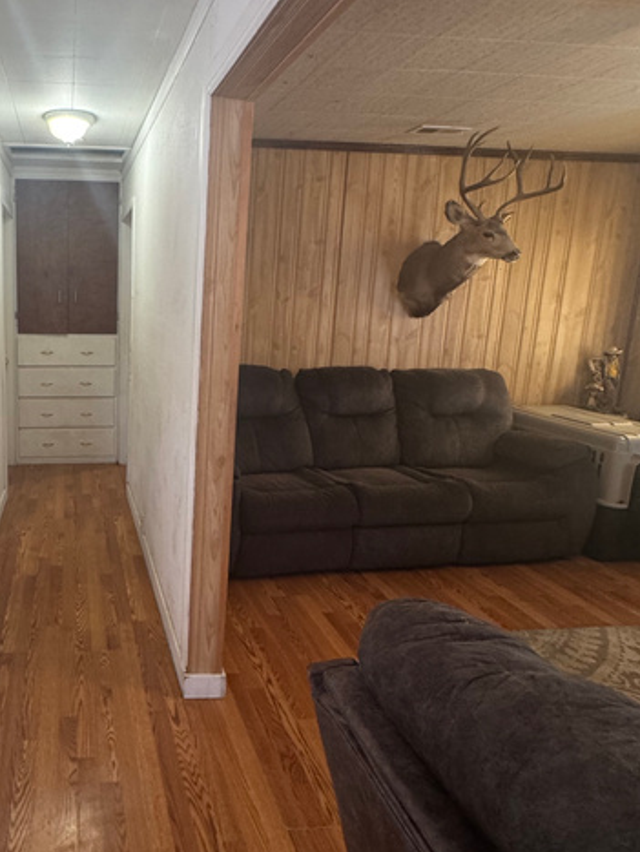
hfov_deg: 54.4
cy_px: 394
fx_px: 566
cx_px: 117
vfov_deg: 73.8
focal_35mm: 23
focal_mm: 2.22
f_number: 2.2
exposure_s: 1/60
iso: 250
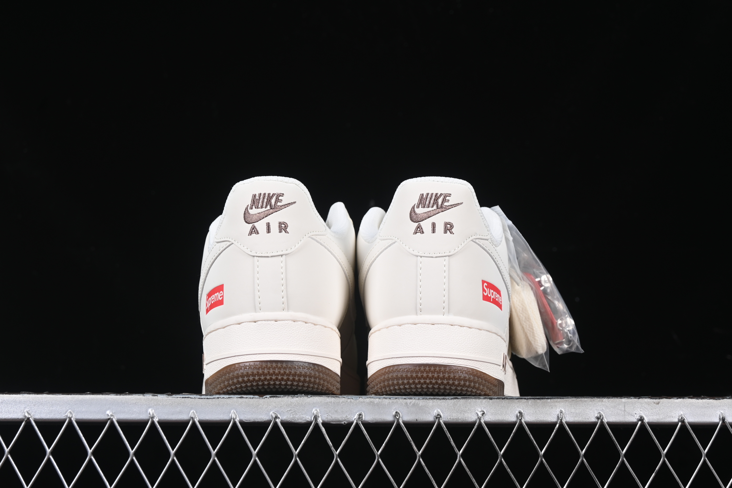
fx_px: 1525
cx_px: 366
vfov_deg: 18.2
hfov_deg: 27.0
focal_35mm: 75
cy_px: 244
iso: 160
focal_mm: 50
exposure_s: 1/80
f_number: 8
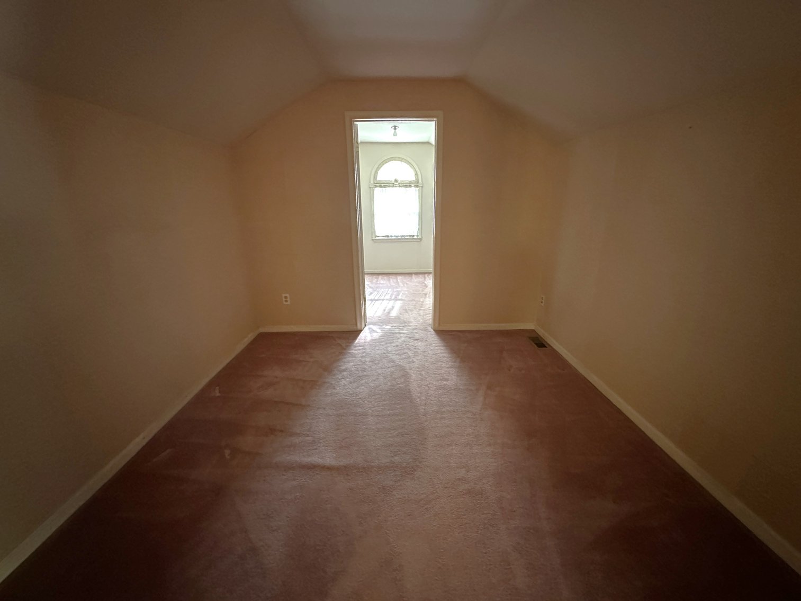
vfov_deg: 85.7
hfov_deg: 102.1
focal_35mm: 14
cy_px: 300
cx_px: 400
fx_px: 324
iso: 1000
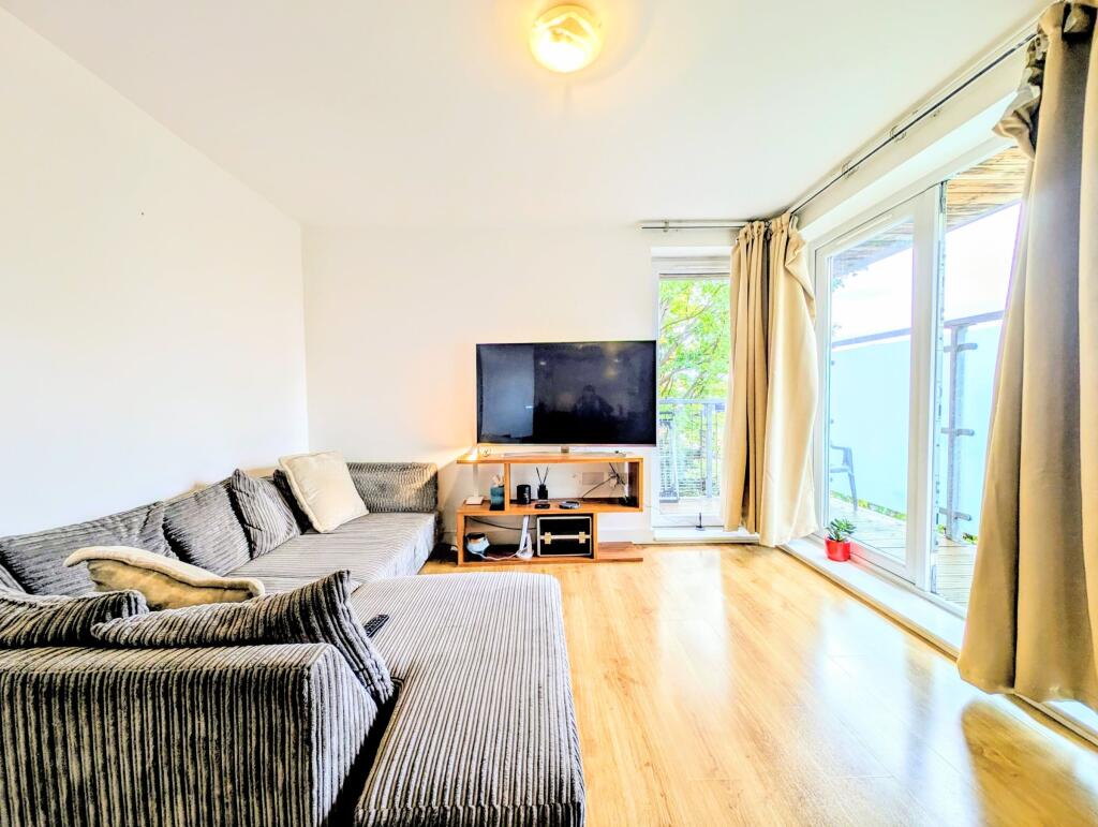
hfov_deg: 110.5
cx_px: 549
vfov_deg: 94.6
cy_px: 414
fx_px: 381
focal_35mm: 12
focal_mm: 2.23
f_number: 1.95
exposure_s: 1/115
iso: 37
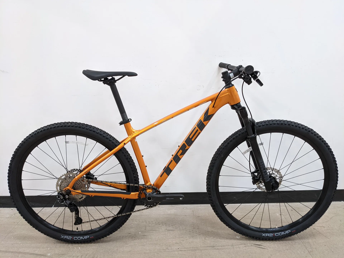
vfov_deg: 51.4
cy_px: 129
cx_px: 172
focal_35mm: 27
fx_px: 268
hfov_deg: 65.3
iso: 95
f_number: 1.73
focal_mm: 4.38
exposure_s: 1/24
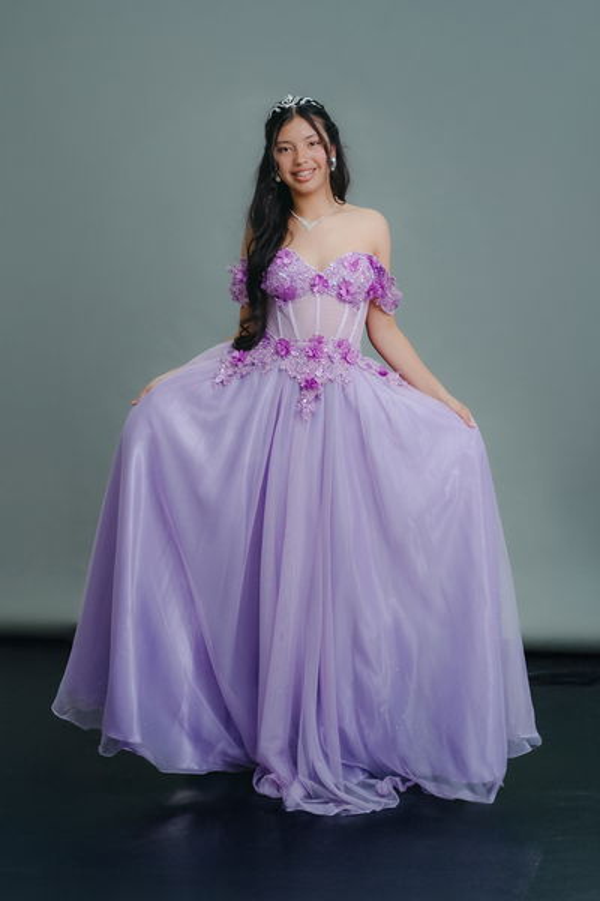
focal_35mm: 53
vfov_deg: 37.5
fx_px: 1325
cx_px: 300
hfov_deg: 25.5
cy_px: 450
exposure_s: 1/125
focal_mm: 35
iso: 800
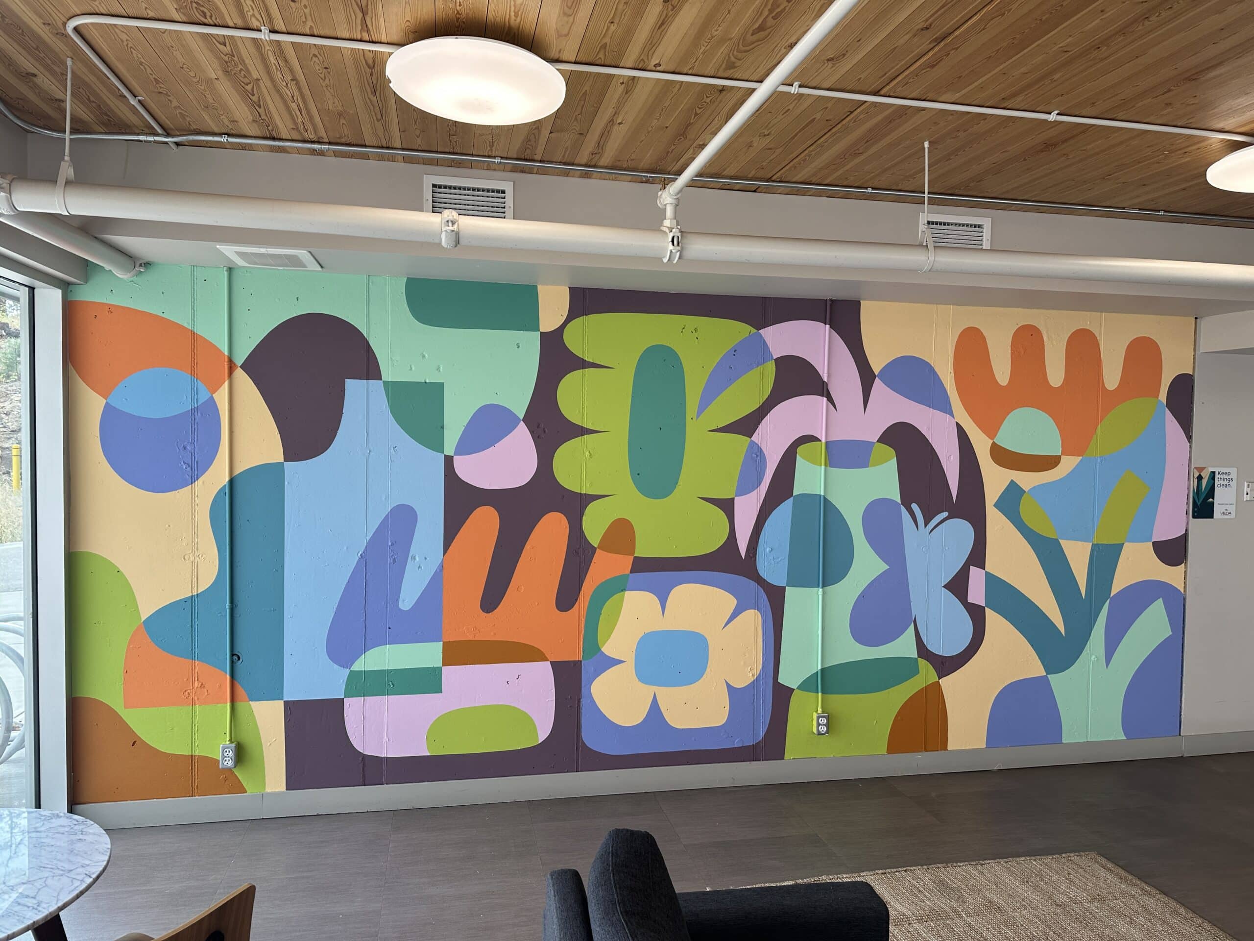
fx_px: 869
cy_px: 470
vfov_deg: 56.8
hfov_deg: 71.6
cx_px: 627
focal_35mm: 24
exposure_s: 1/219
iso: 64
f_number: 1.78
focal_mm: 6.86
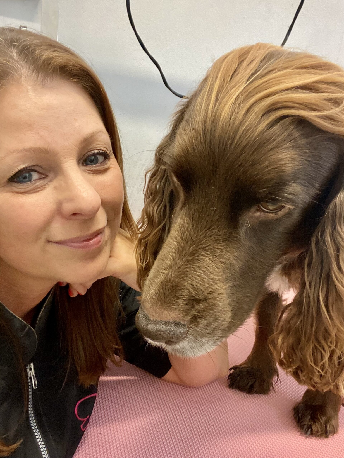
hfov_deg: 46.8
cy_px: 229
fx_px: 398
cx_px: 172
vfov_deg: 60.0
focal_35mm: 30
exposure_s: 1/50
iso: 320
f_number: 2.2
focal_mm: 2.71
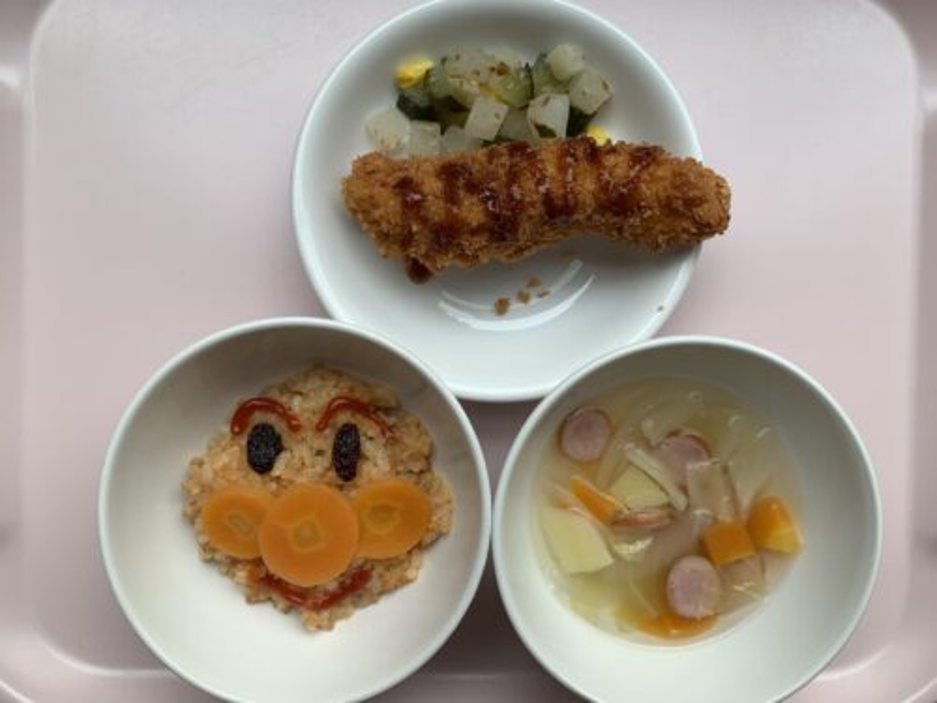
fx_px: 704
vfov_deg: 53.1
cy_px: 352
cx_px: 468
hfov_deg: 67.3
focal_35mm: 26
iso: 25
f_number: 1.8
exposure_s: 1/318
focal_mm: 4.25
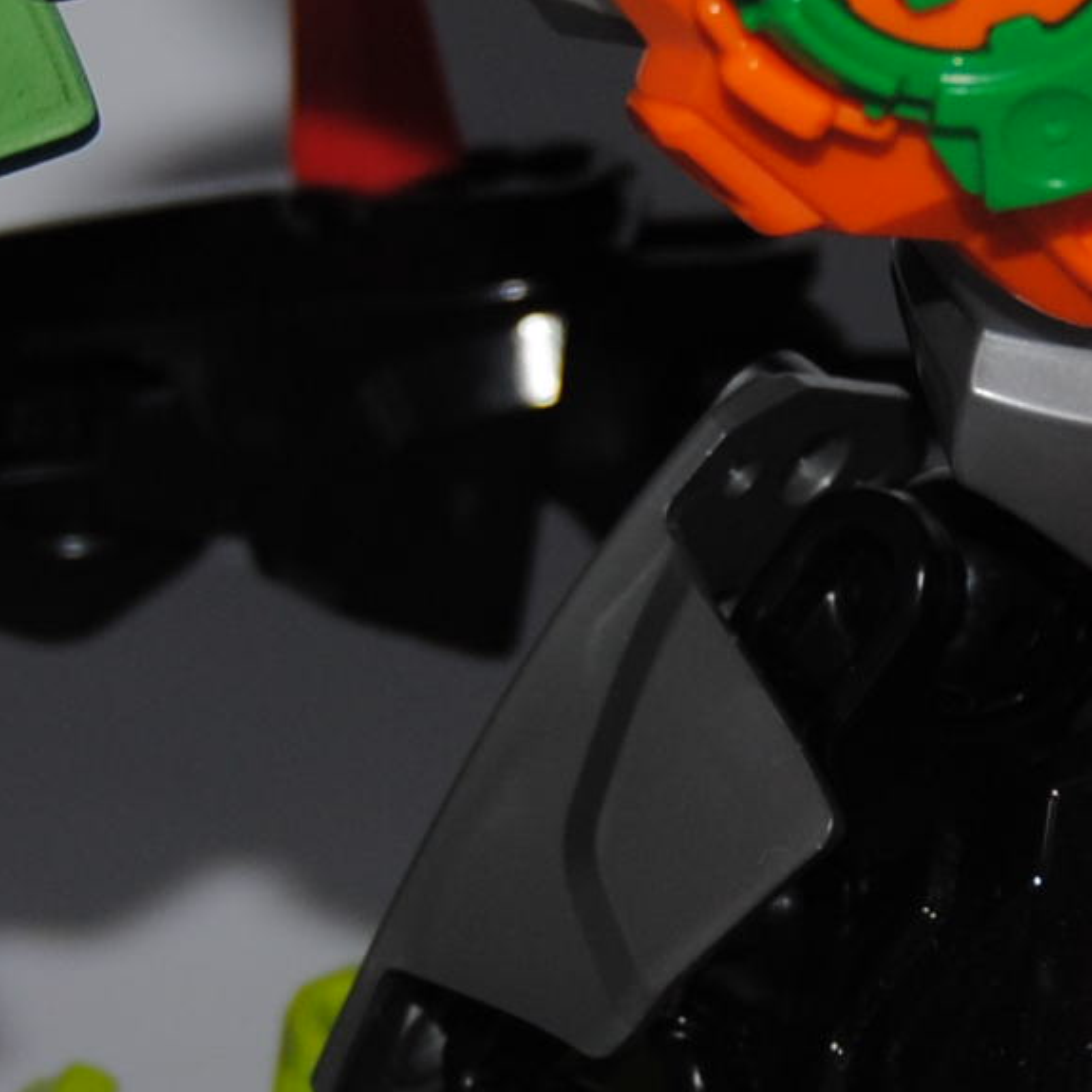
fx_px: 9815
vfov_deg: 6.4
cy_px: 636
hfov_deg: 6.4
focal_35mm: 275
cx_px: 986
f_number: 4.5
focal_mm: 32
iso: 100
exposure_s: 1/125
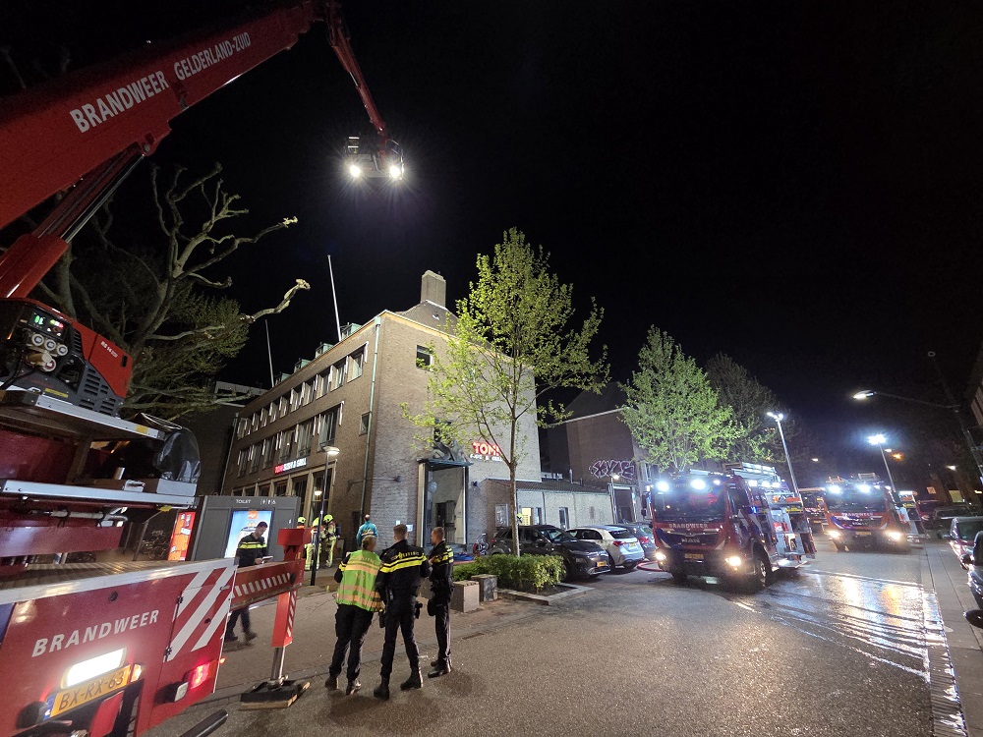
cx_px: 492
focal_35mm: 13
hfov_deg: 106.2
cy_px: 368
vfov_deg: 89.9
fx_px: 369
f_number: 2.2
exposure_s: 1/33.3
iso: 1250
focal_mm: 2.2
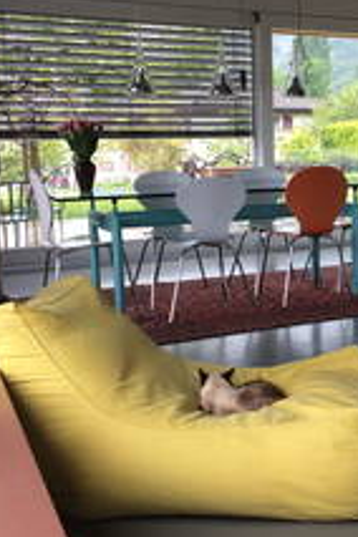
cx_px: 343
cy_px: 224
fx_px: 761
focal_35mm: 51
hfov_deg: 25.4
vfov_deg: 38.8
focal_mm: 4.15
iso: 40
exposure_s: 1/50
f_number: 2.2
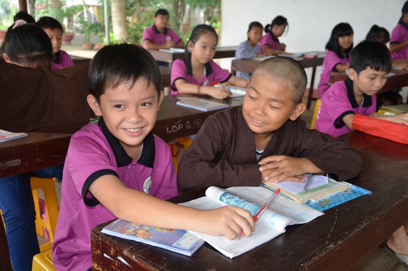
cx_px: 204
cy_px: 136
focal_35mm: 39
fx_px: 441
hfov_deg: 49.6
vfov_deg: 34.1
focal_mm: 26
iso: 320
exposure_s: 1/80
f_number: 4
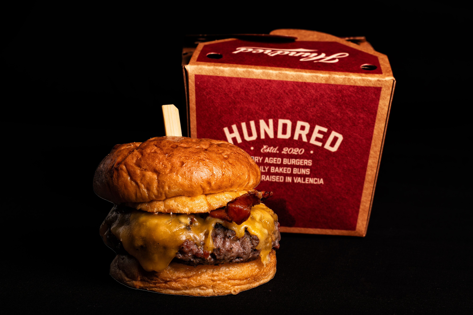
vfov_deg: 12.9
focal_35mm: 106
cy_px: 158
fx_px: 1393
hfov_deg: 19.3
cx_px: 236
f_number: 13
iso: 100
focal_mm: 106
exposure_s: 1/200
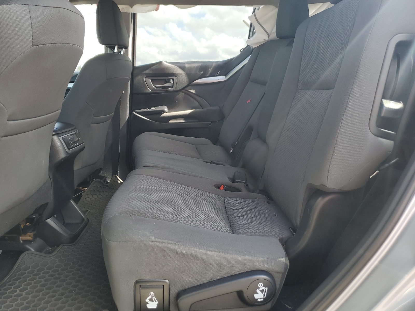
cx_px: 208
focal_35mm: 26
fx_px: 312
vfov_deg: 53.1
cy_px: 156
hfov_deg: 67.3
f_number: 1.5
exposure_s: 1/333
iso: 50
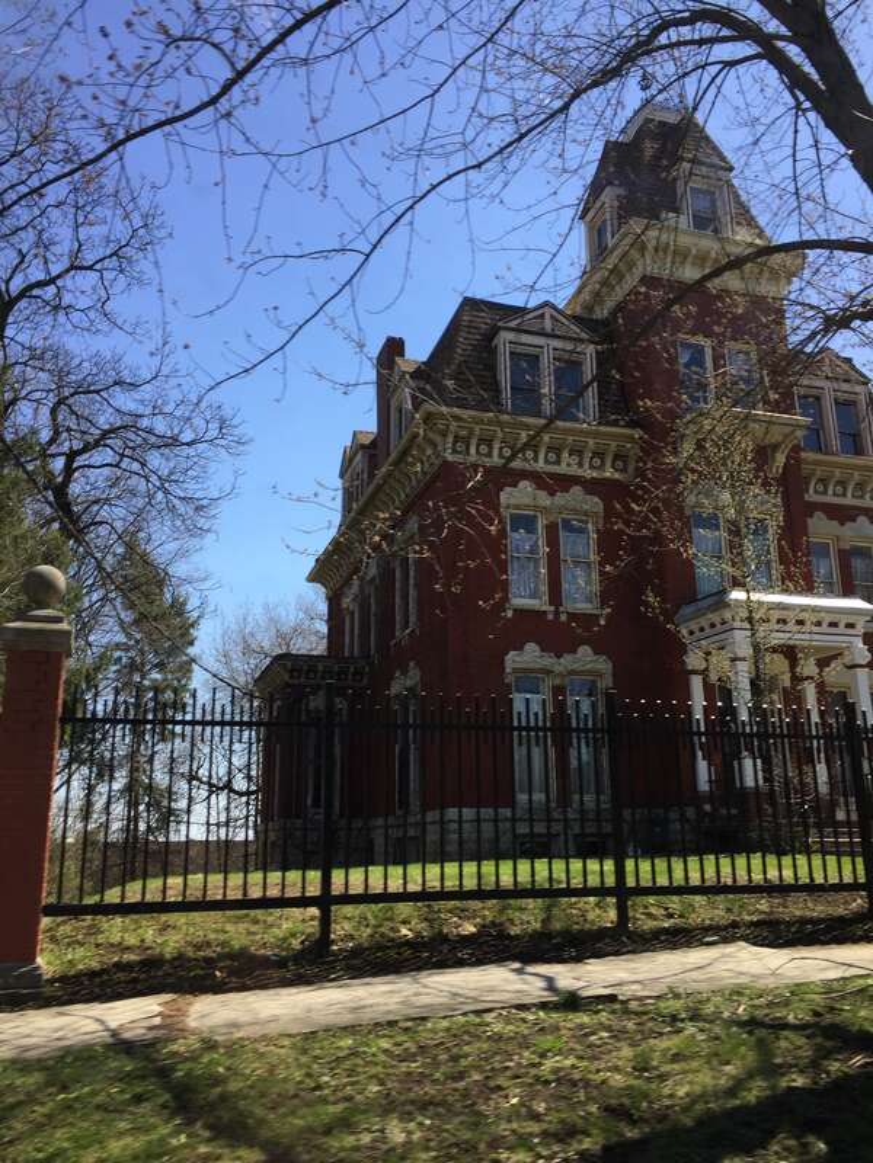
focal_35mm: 29
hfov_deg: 48.2
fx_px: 975
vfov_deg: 61.7
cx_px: 436
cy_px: 582
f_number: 2.2
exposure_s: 1/168
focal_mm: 4.15
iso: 32
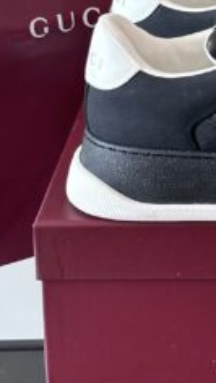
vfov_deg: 15.8
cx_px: 322
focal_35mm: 133
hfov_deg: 8.9
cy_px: -10
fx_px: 1352
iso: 80
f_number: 1.78
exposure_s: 1/94
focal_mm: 6.86
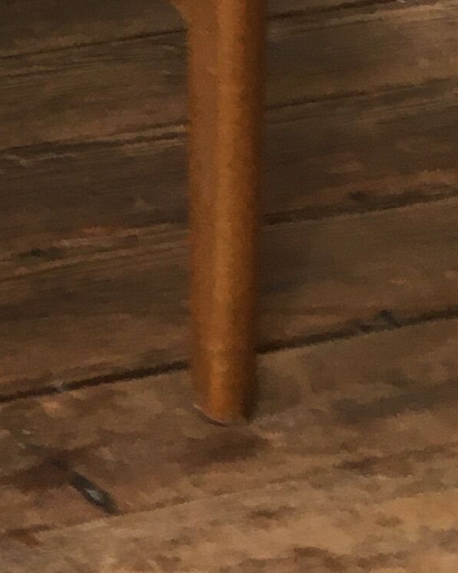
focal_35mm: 152
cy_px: -450
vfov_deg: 11.7
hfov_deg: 9.3
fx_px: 2575
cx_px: -565
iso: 80
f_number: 2.2
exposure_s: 1/33
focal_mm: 4.15
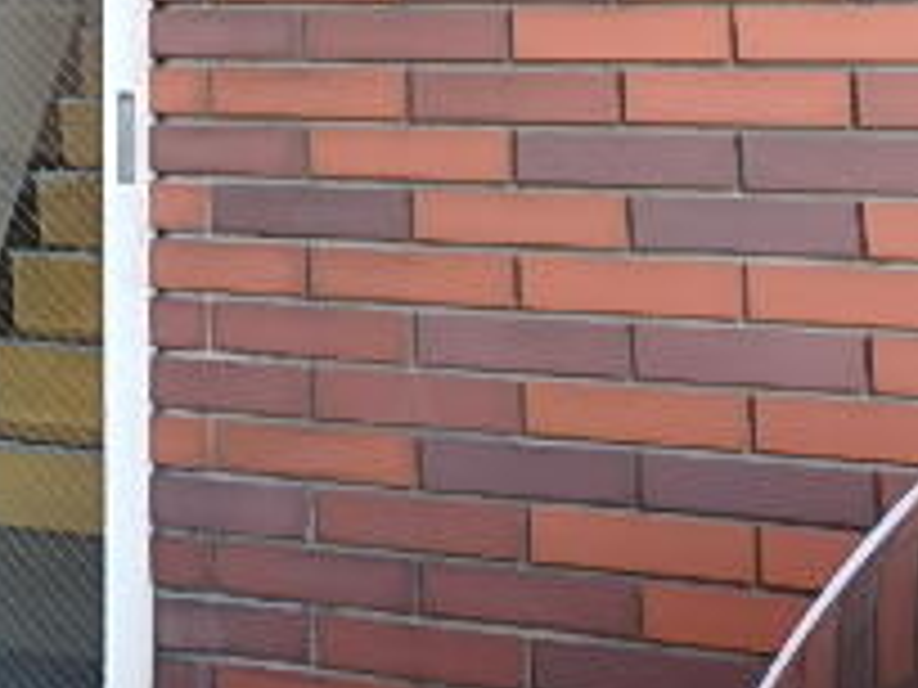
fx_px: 1750
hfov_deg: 26.0
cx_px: -202
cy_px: -157
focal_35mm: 66
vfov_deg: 20.7
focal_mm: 3.7
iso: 125
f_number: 3.5
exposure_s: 1/80
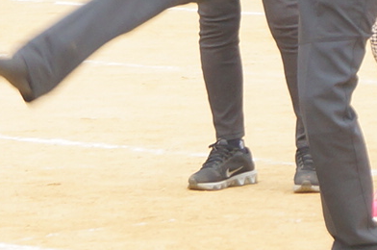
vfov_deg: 2.7
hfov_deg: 4.0
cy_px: -146
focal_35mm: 515
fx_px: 5386
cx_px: 179
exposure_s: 1/100
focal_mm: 55
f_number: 5.6
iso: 320
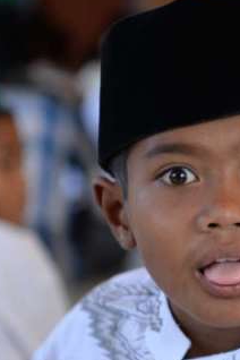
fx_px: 1760
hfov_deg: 7.8
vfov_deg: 11.7
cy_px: 235
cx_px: 209
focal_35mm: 176
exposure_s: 1/160
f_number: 3.2
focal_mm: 70
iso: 100
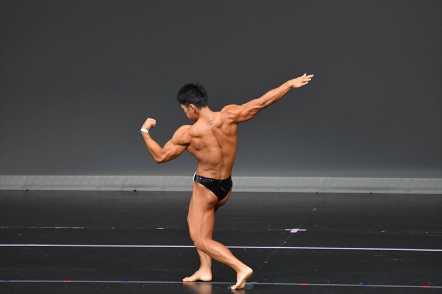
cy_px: 147
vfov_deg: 4.4
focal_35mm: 315
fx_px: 3866
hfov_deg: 6.5
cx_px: 221
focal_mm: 210
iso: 4000
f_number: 5.6
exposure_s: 1/400
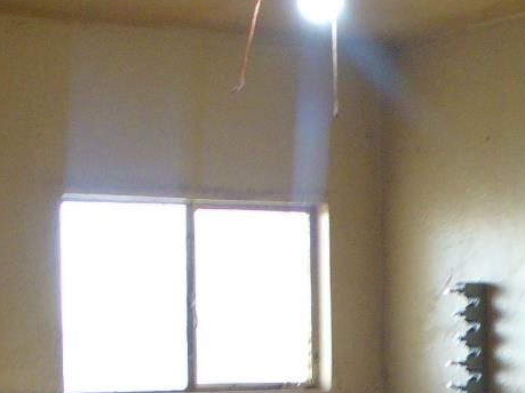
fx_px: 1835
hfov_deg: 16.1
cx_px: 463
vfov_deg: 11.9
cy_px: 498
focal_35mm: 121
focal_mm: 6.1
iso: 150
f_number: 2.8
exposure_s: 1/30
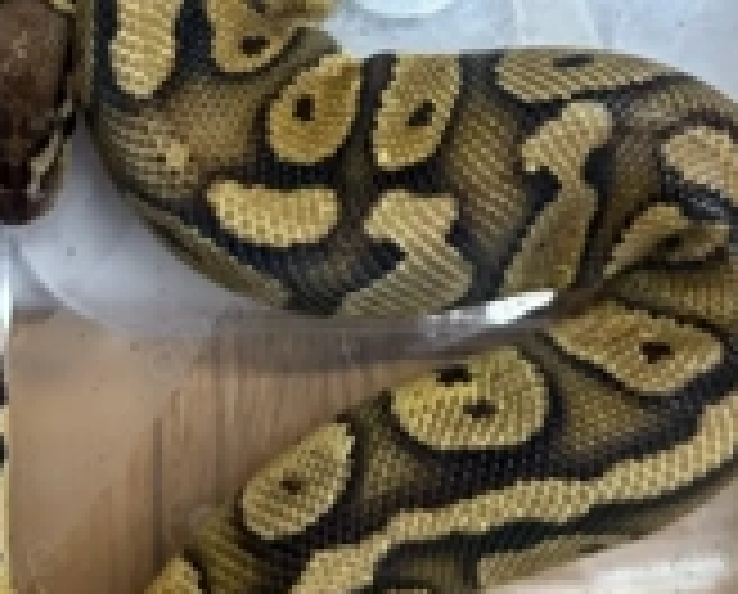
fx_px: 1248
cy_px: -18
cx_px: 369
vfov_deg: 25.3
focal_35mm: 57
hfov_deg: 32.9
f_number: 1.78
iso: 400
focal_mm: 6.76
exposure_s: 1/100
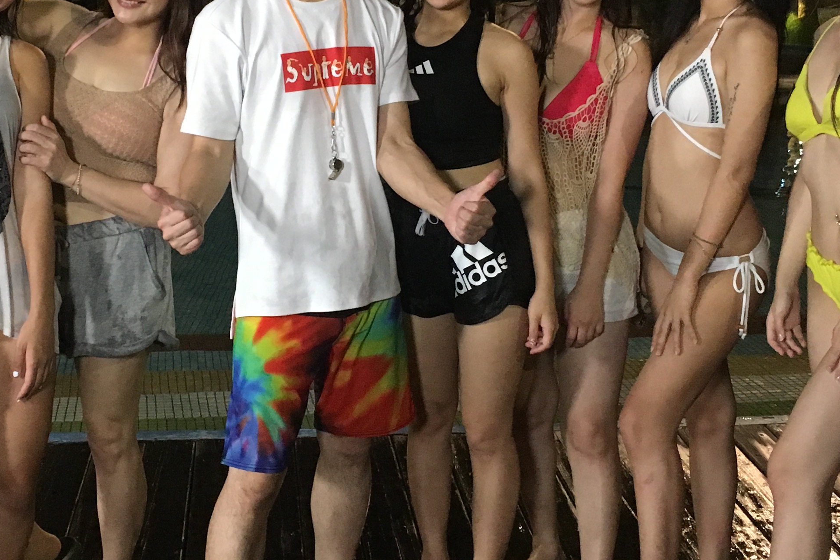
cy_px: 181
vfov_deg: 21.5
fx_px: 1470
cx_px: 330
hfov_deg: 31.8
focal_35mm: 63
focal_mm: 4.15
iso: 200
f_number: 2.2
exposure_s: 1/30
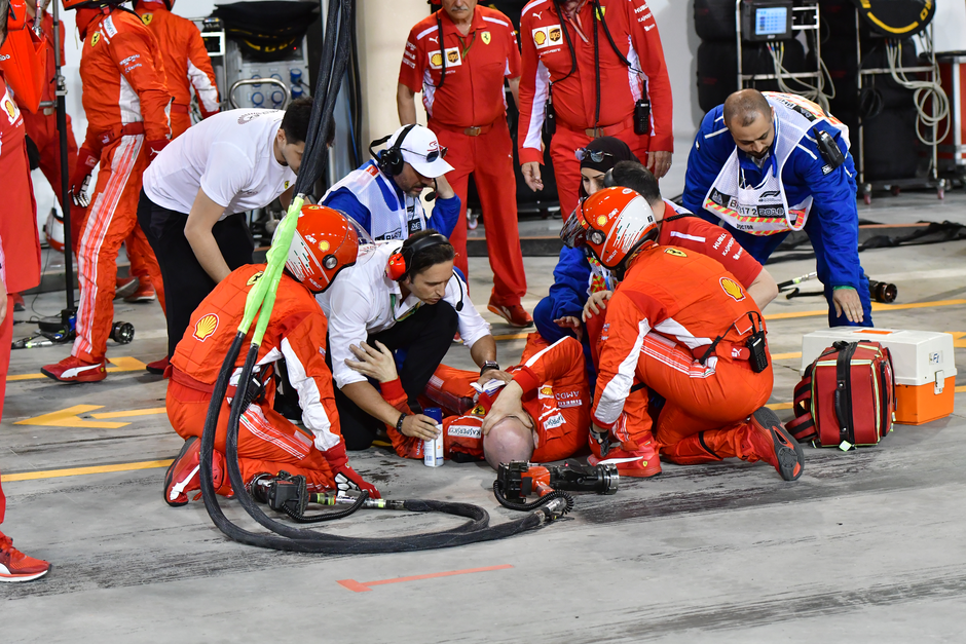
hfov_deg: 19.5
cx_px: 483
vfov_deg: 13.0
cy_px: 322
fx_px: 2818
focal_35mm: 105
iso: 2000
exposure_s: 1/1000
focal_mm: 70
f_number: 4
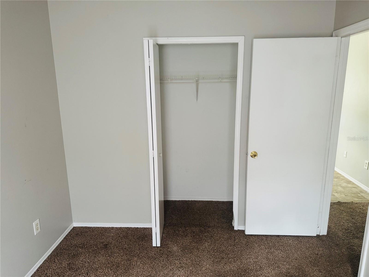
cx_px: 184
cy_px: 138
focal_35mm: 24
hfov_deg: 71.6
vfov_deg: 56.8
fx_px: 256
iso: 250
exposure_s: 1/60
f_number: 1.78
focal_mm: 6.76
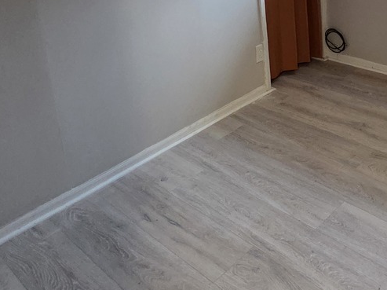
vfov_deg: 33.0
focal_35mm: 38
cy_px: -29
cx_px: 350
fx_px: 425
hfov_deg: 44.5
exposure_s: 1/60
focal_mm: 2.2
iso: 1250
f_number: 2.2
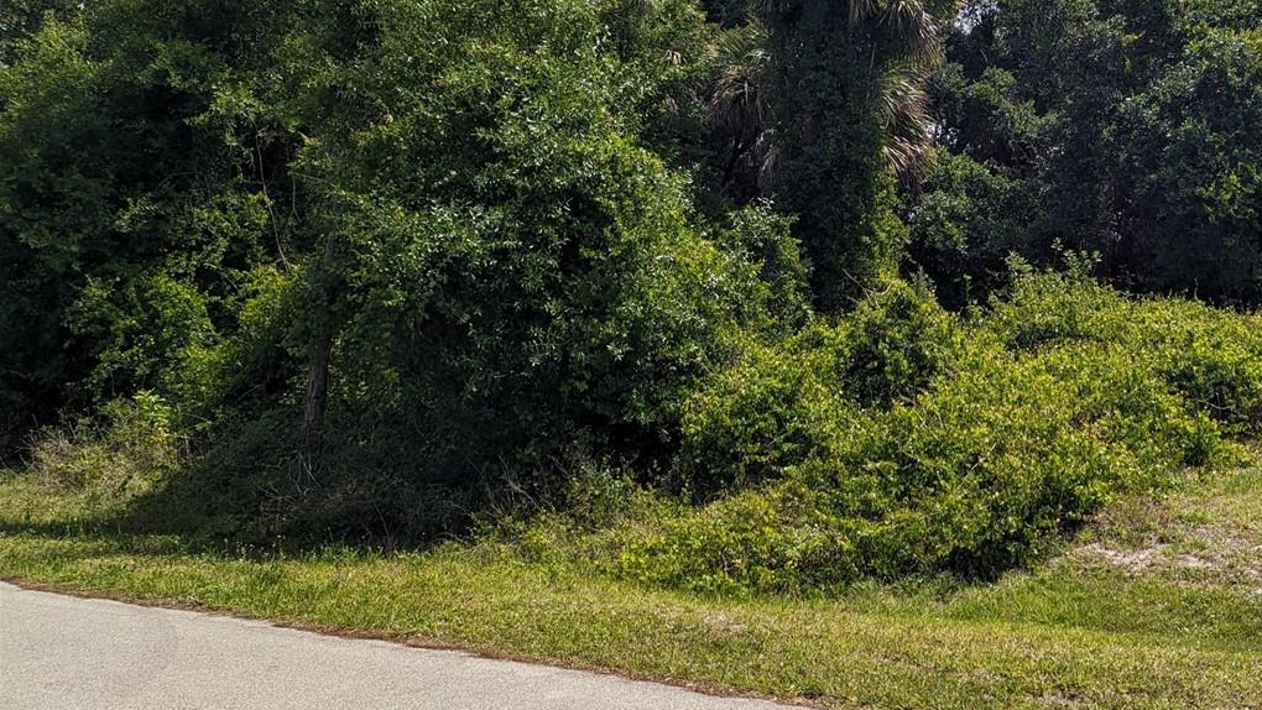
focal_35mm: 41
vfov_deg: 28.6
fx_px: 1372
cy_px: 187
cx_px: 989
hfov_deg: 47.0
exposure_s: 1/3236
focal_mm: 6.81
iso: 42
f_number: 1.85
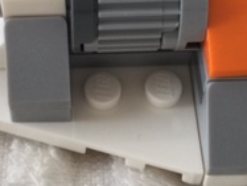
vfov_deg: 14.7
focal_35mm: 99
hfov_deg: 19.7
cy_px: -9
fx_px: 708
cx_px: 70
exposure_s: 1/30
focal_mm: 4.15
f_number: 2.2
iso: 32
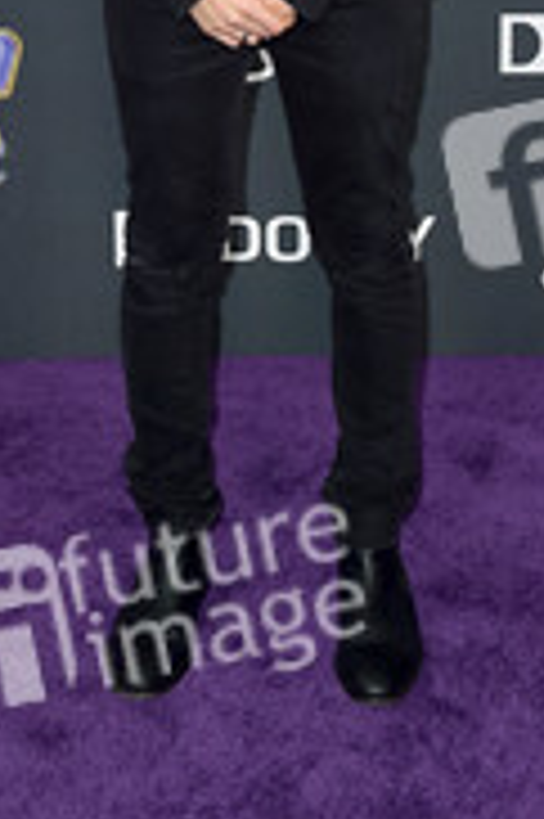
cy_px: -63
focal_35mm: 88
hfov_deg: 15.5
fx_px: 1998
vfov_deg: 22.0
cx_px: 268
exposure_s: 1/250
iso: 250
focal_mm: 40
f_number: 5
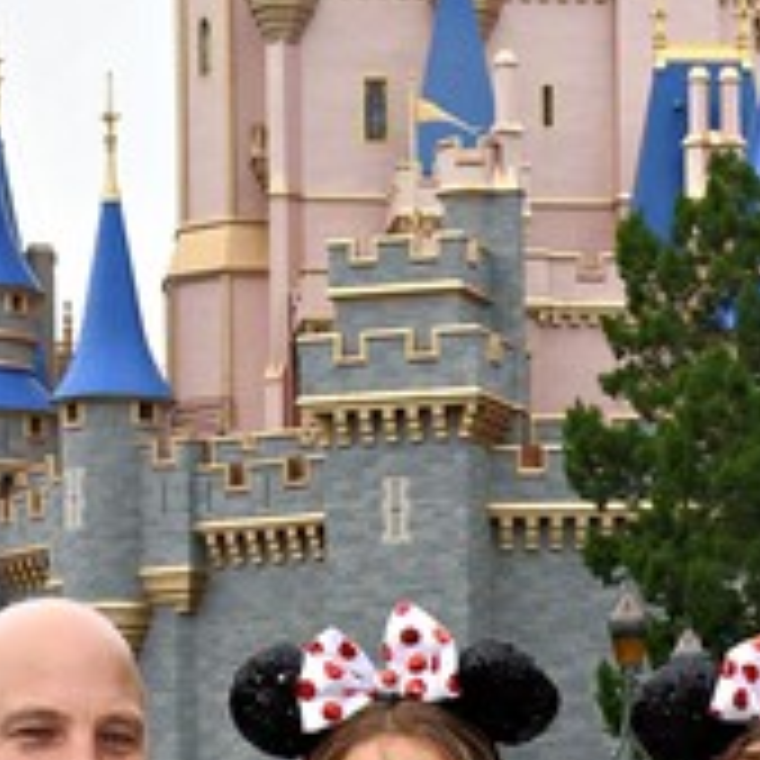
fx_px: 3453
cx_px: 459
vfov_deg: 12.1
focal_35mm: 139
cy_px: 1048
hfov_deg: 12.6
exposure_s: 1/250
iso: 400
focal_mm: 24
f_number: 9
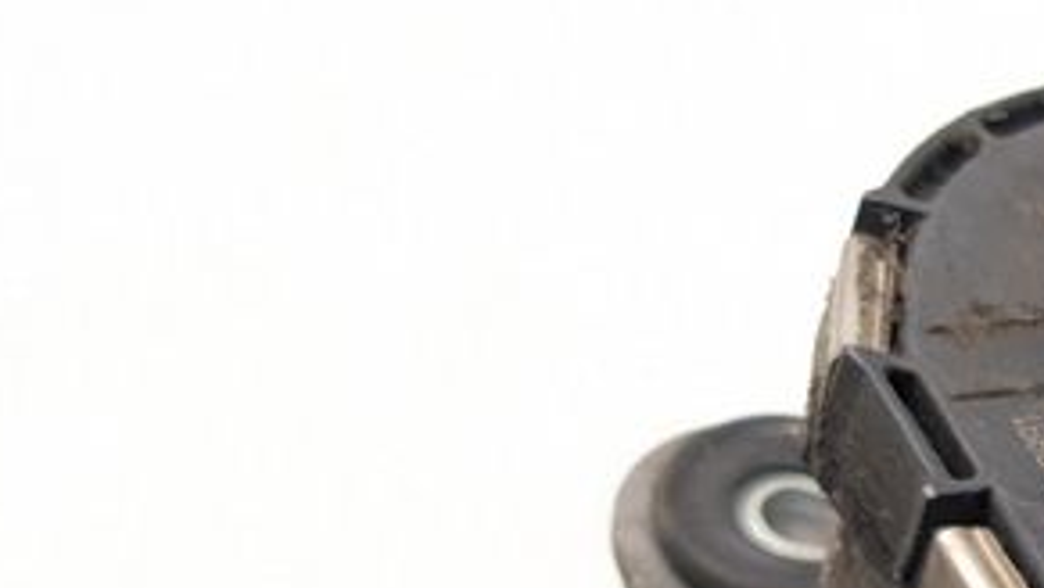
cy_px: 932
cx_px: 1726
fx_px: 3185
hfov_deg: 16.4
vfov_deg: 10.2
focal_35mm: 115
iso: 35
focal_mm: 6.9
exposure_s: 1/96.8
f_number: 1.68
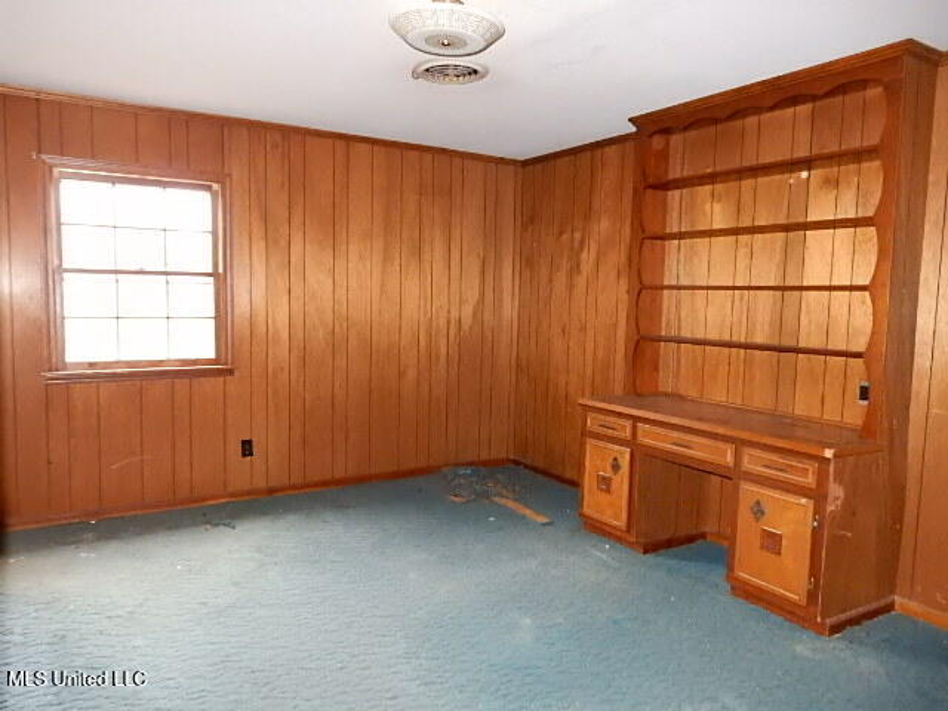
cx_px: 474
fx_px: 685
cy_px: 356
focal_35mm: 25
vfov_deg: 54.9
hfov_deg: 69.4
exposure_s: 1/30
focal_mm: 4.5
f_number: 3.7
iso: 1250
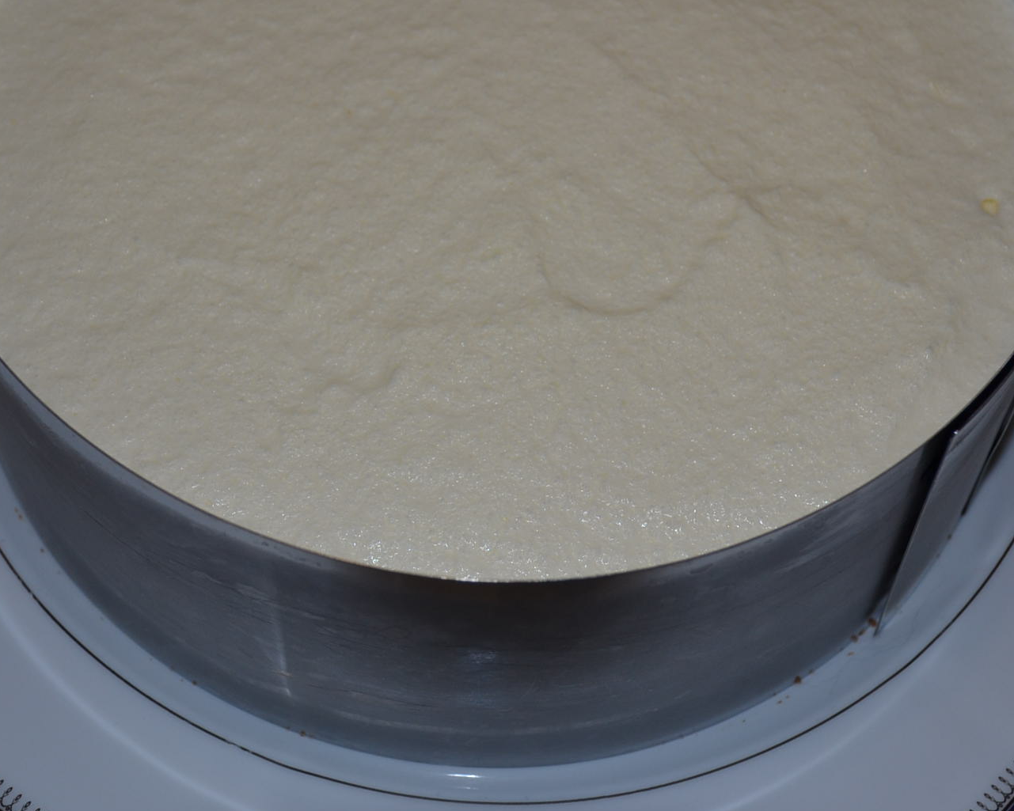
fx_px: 2431
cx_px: 508
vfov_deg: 18.8
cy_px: 226
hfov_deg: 23.6
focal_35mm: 81
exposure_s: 1/60
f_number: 4
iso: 200
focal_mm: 32
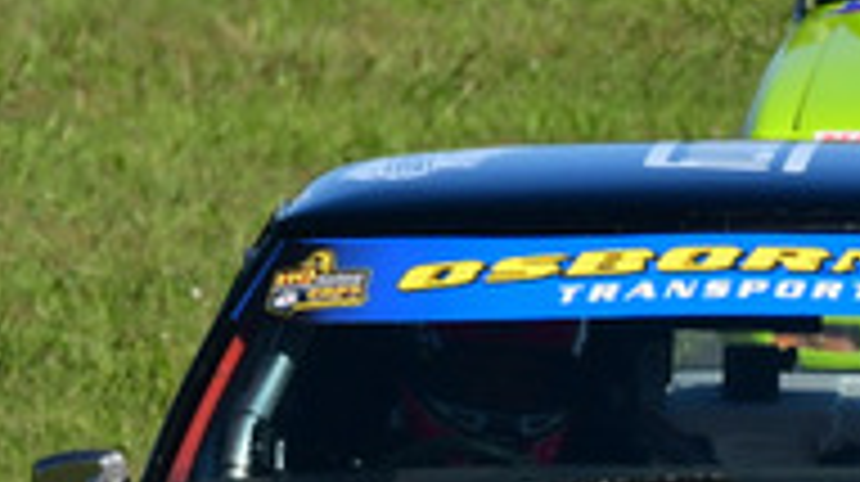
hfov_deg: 0.8
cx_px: 896
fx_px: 63127
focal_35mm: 2771
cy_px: 320
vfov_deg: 0.4
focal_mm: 420
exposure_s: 1/640
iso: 400
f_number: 13
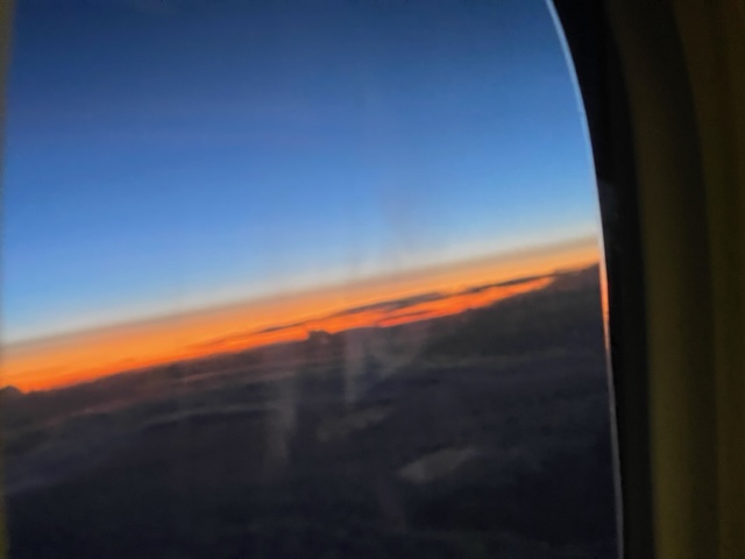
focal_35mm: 64
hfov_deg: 30.3
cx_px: 372
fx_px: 1377
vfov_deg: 22.9
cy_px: 280
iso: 1000
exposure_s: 1/33
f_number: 2.2
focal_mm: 7.5
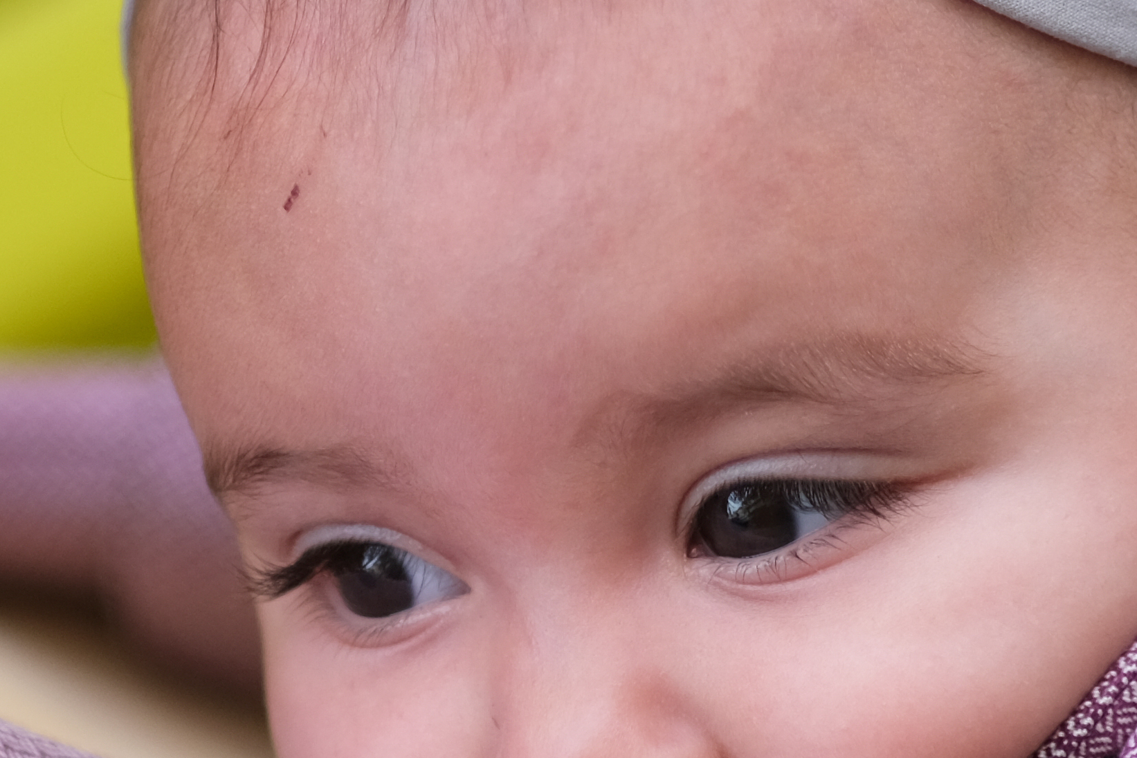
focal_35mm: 486
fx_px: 15351
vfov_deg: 2.8
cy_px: 417
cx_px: 98
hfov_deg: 4.2
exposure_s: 1/1000
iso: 250
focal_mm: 85
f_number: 1.8
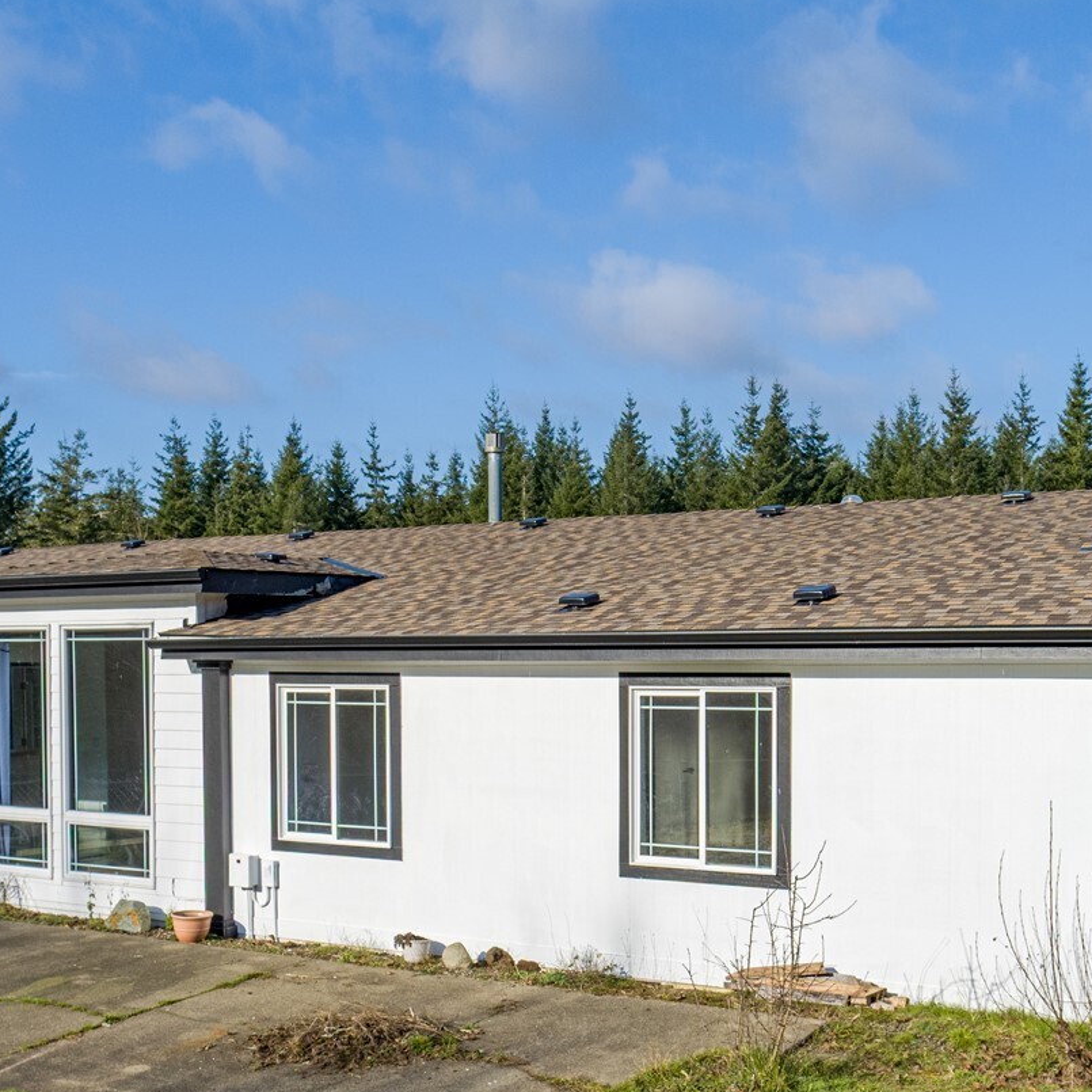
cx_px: 576
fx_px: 1535
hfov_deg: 39.2
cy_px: 716
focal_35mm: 43
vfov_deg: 38.8
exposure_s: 1/2000
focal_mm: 8.8
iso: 100
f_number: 6.3
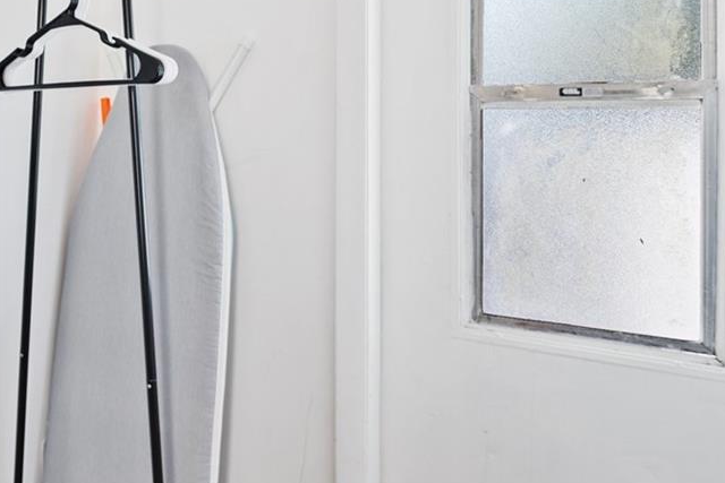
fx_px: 705
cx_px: 43
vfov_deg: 36.9
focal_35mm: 35
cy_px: 117
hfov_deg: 47.5
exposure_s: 1/13
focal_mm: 14
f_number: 2.8
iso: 140
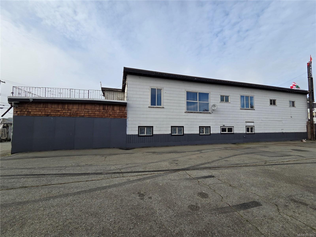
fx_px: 119
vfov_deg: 89.9
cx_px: 158
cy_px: 118
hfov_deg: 106.2
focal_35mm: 13
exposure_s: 1/1441
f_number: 2.2
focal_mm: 2.2
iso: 50
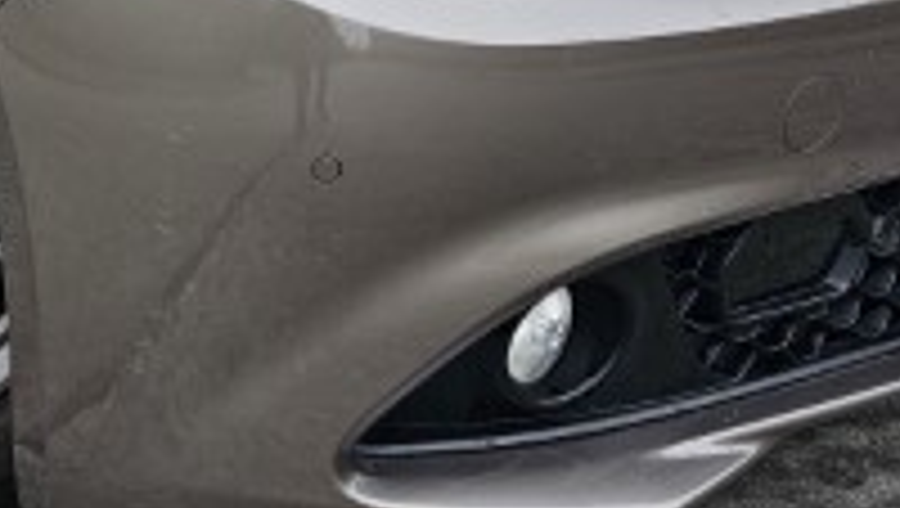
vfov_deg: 14.6
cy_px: -130
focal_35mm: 80
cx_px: 54
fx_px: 1911
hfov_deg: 25.5
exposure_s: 1/180
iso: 80
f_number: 1.7
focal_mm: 6.3
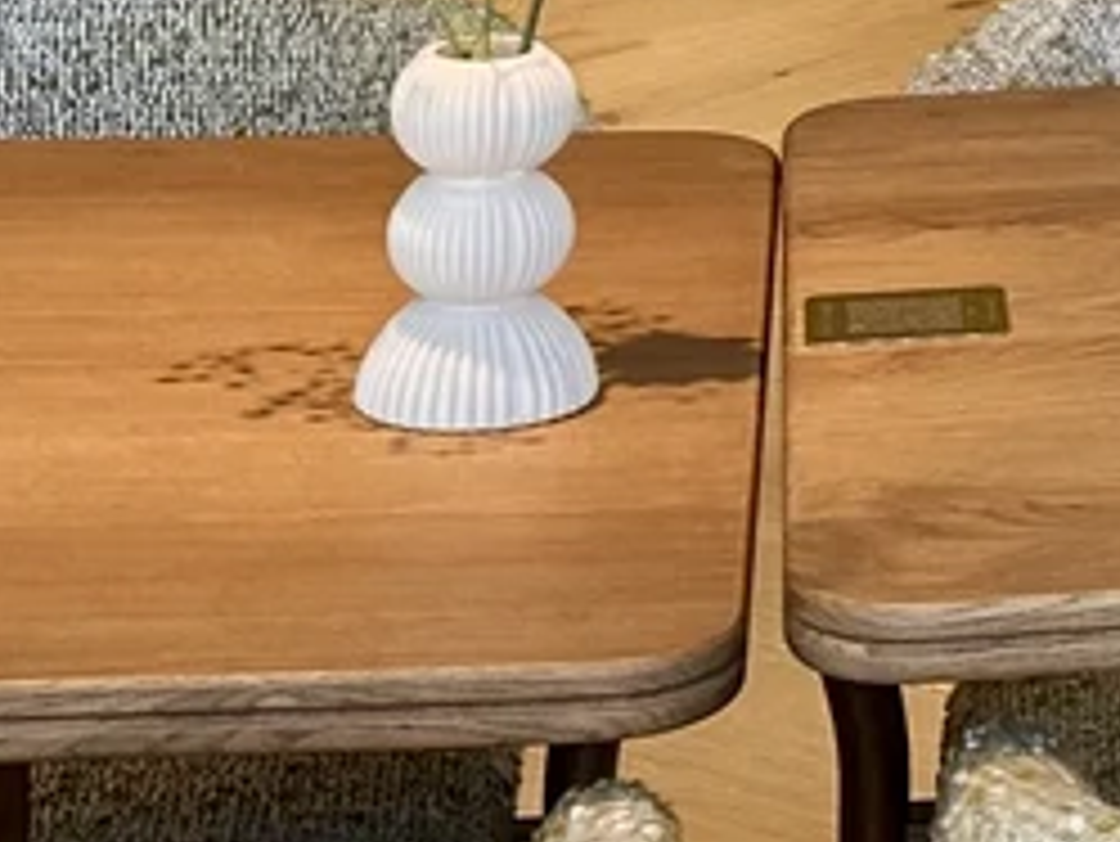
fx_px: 5374
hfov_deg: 10.9
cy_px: -576
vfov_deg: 8.7
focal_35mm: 166
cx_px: 2240
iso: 80
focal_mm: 6.86
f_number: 1.78
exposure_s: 1/133
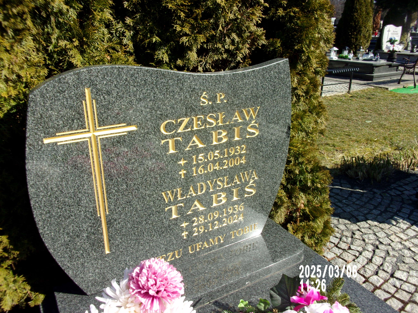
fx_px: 338
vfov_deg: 49.7
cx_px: 209
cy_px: 156
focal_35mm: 28
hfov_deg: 63.4
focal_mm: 5.1
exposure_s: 1/56
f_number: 10.8
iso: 80
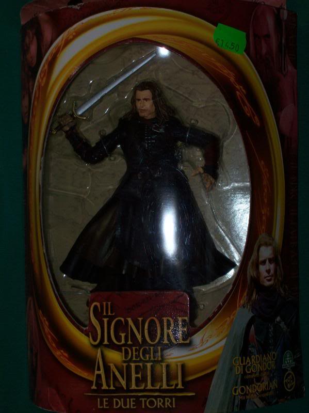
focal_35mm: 87
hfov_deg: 17.0
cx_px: 154
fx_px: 1037
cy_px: 206
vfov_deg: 22.5
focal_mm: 14.3
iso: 80
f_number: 4.3
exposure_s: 1/112
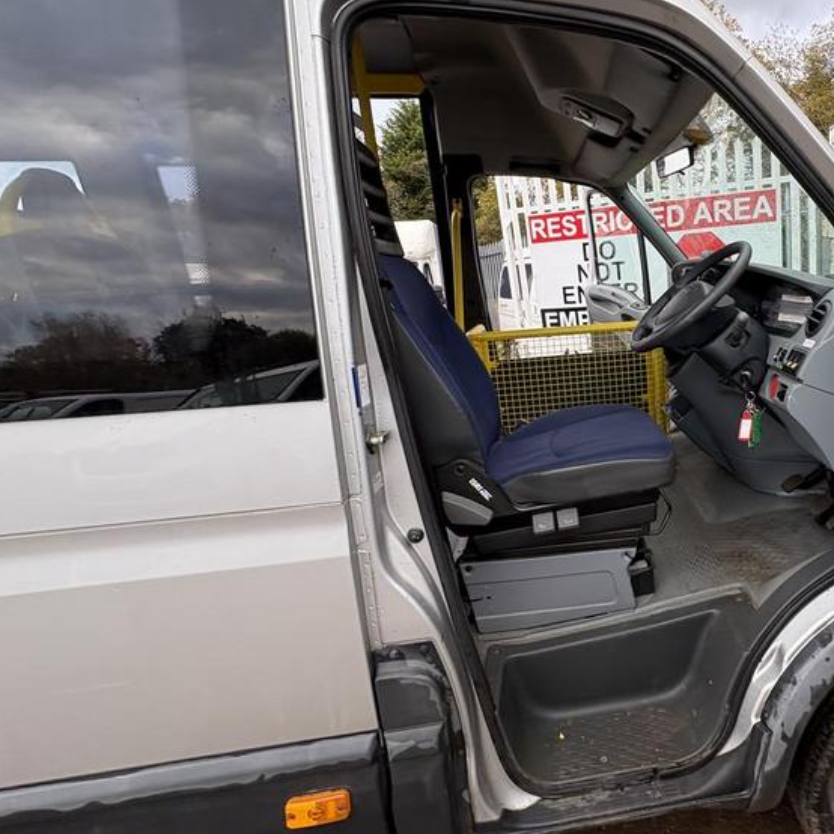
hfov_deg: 69.7
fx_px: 545
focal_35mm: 20
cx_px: 629
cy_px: 375
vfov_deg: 74.6
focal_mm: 2.22
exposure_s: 1/118
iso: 50
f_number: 2.2
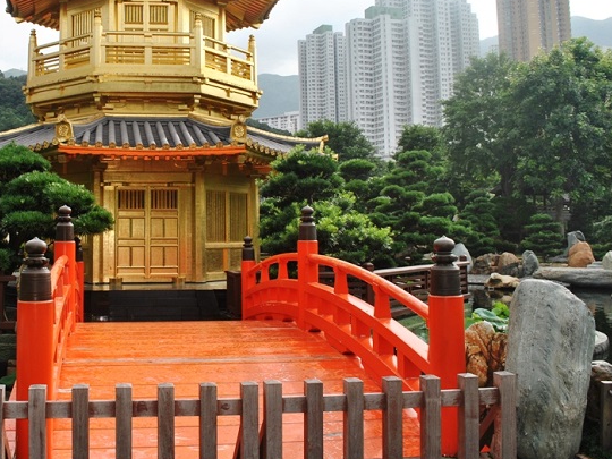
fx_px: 672
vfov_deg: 37.5
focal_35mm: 38
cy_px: 173
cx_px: 170
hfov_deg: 47.5
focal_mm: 18
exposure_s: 1/200
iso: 100
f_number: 8
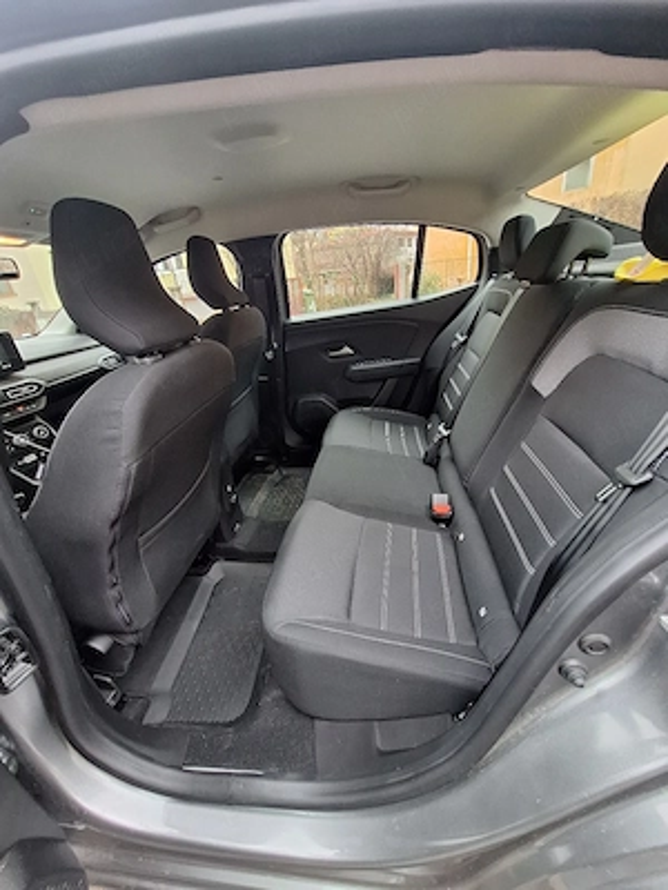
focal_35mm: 13
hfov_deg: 89.9
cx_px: 334
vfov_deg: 106.2
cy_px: 445
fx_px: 334
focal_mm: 1.74
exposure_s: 1/50
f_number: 2.2
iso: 200
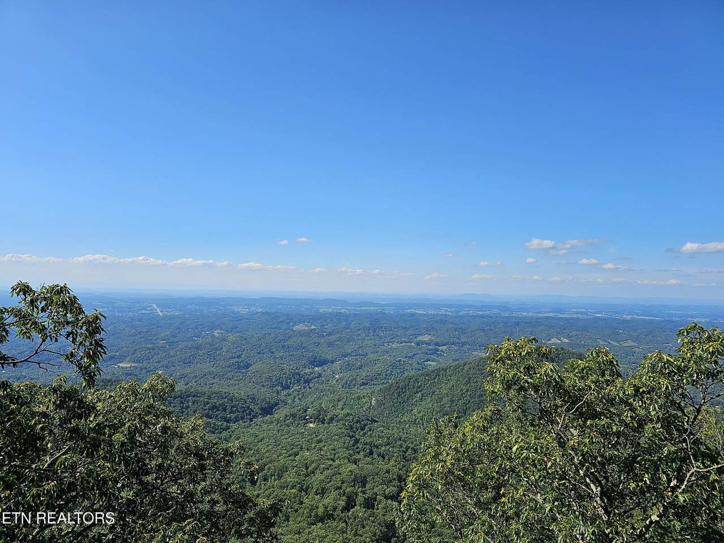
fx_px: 481
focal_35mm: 23
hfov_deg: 73.9
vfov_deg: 58.9
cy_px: 272
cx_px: 362
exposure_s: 1/1453
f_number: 1.7
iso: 16
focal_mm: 6.3
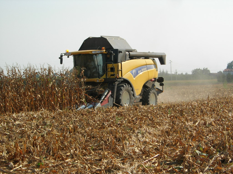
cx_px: 116
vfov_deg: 13.1
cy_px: 87
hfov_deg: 17.4
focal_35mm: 113
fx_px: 761
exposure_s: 1/211
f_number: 8.2
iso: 64
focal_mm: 23.4
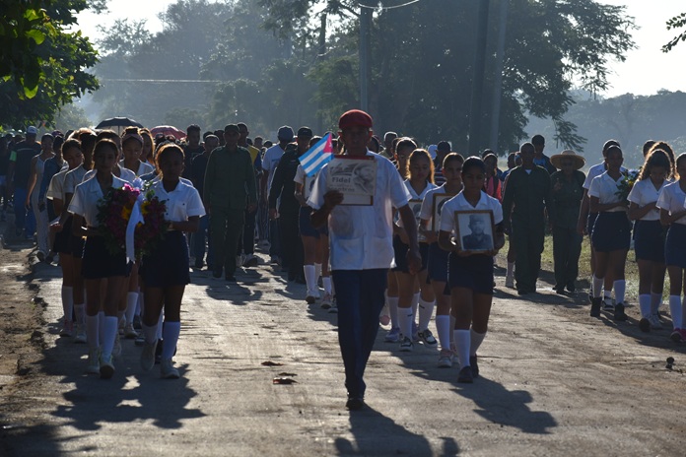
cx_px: 343
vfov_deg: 7.6
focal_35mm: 180
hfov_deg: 11.4
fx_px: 3430
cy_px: 228
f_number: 7.1
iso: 200
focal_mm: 120
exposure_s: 1/800
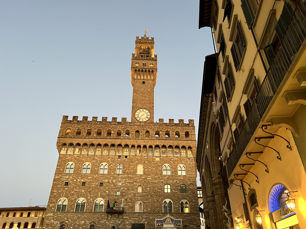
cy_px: 114
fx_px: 230
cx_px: 153
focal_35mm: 26
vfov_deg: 53.1
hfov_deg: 67.3
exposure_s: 1/50
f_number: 1.5
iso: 250
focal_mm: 5.7
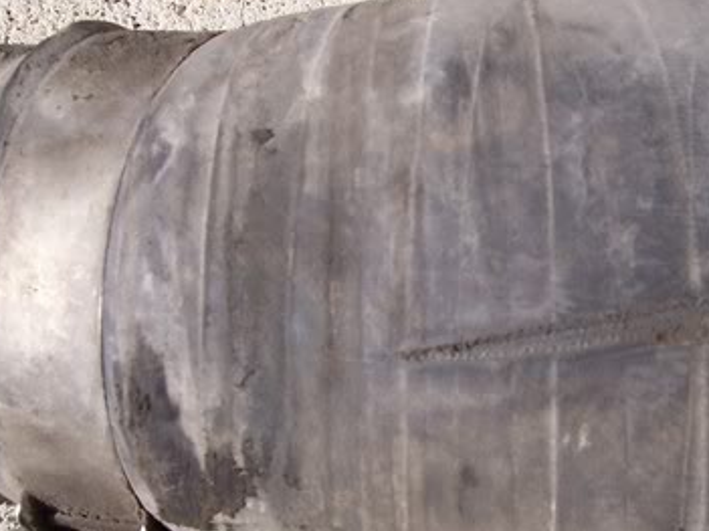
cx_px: 523
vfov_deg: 23.5
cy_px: 345
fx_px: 1269
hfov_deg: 30.7
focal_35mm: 62
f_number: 5.6
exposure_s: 1/250
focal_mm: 5.6
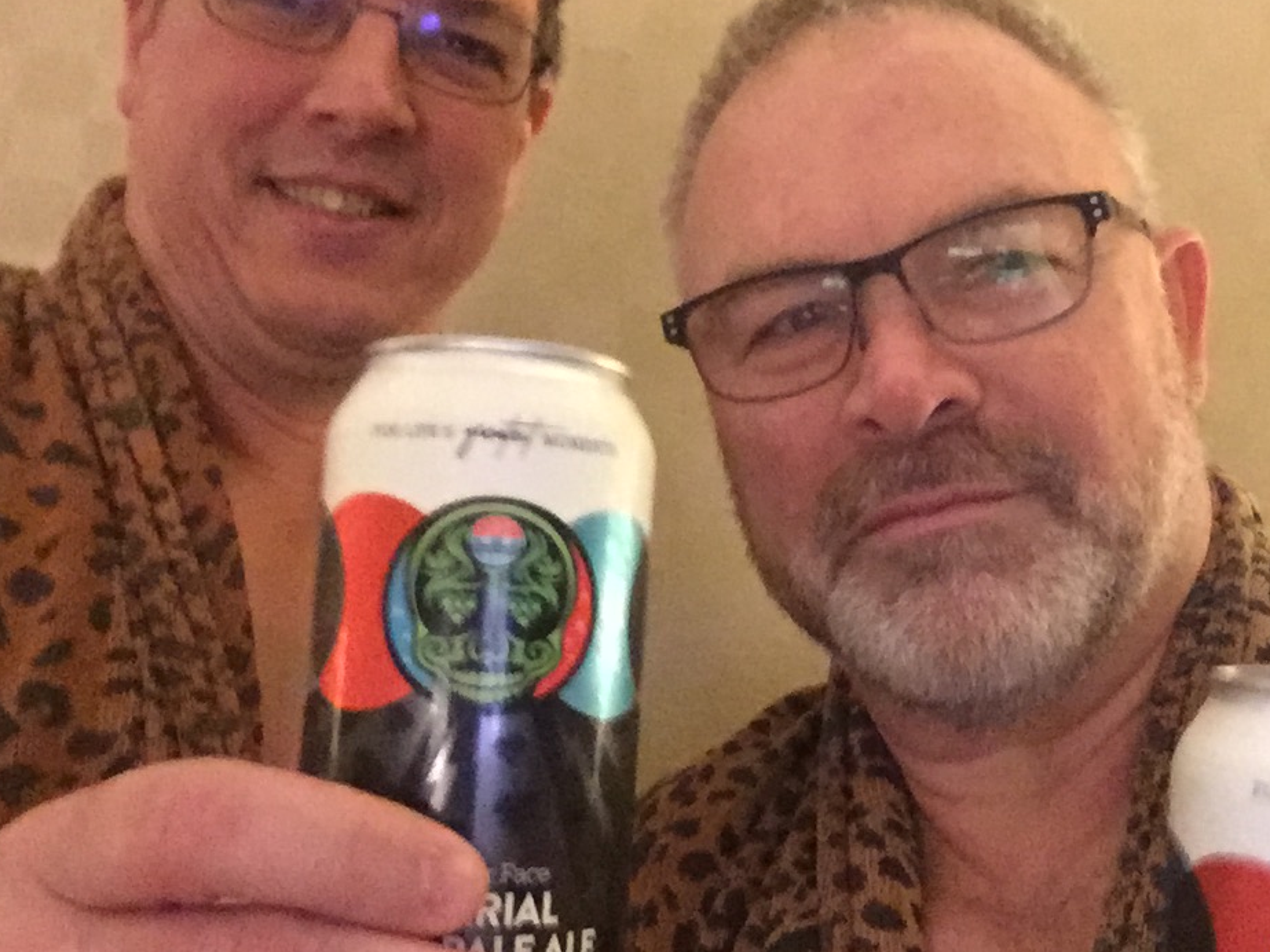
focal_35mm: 43
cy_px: 469
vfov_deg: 33.6
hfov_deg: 43.6
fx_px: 1577
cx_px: 776
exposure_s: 1/15
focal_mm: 2.65
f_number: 2.2
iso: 800
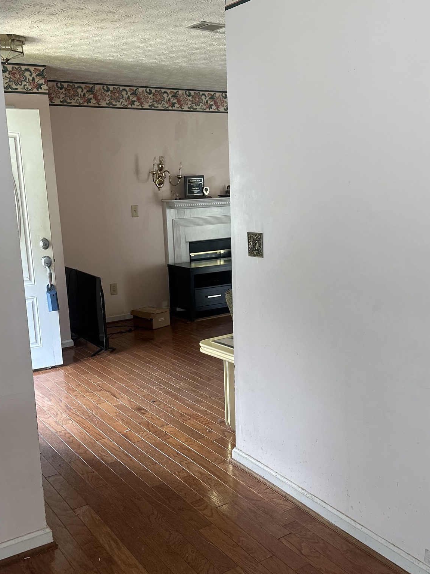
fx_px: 596
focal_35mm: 36
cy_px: 311
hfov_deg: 39.6
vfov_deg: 51.3
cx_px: 228
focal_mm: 6.86
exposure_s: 1/60
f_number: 1.78
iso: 250
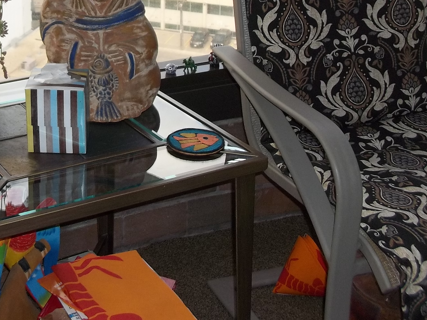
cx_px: 33
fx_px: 888
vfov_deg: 19.8
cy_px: -4
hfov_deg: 26.1
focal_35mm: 72
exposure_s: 1/200
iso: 80
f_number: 2.9
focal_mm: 5.7
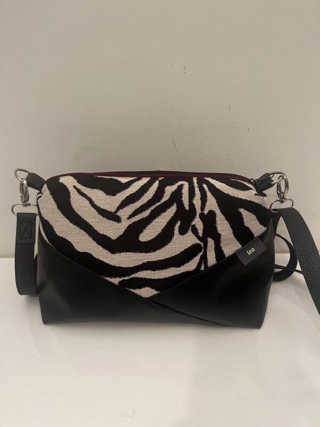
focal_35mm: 26
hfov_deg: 53.1
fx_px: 320
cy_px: 214
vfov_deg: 67.3
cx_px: 160
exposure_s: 1/50
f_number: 1.6
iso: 200
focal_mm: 5.1
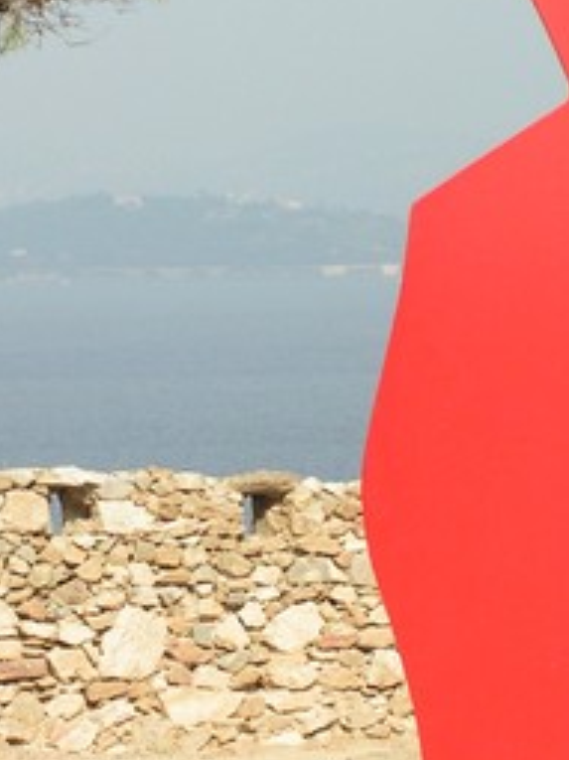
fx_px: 5221
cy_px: 368
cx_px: 188
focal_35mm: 238
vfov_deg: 8.3
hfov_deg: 6.2
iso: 50
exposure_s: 1/250
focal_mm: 15.2
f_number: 6.3
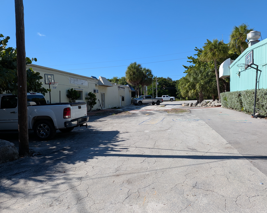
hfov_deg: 66.0
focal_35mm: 26
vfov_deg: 54.9
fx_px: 205
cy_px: 109
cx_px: 142
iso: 30
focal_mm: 4.53
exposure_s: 1/1527
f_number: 1.7
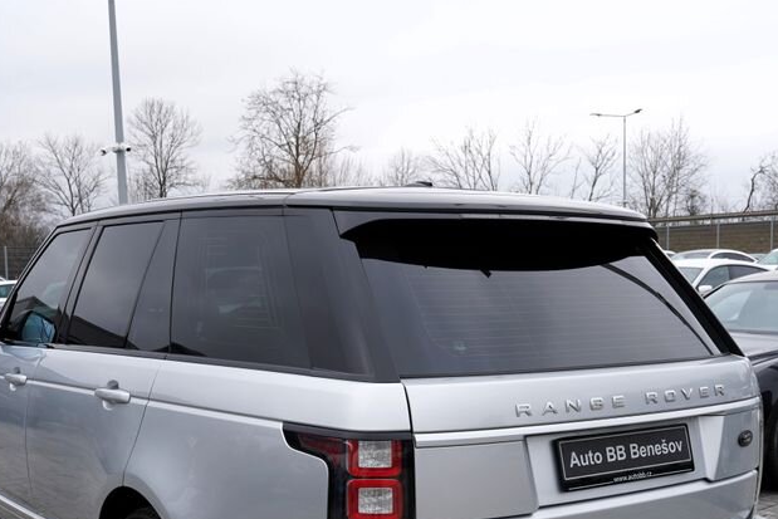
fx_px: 1038
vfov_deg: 27.7
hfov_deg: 41.1
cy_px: 384
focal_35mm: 48
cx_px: 348
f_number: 6.3
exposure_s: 1/160
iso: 100
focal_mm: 29
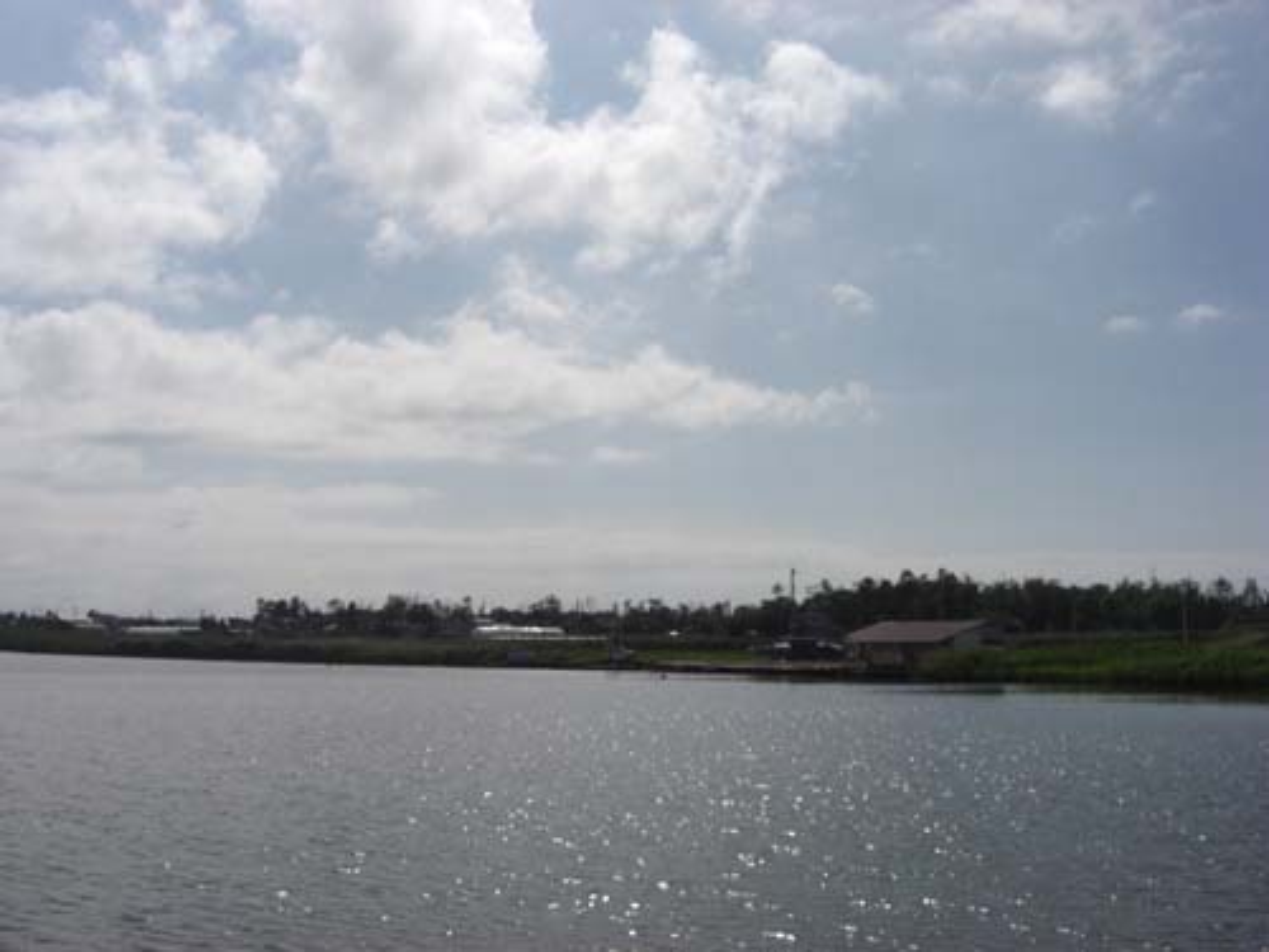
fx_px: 1393
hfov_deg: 49.0
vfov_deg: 37.7
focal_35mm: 38
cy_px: 476
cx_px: 634
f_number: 8
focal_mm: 7.9
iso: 80
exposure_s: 1/1000
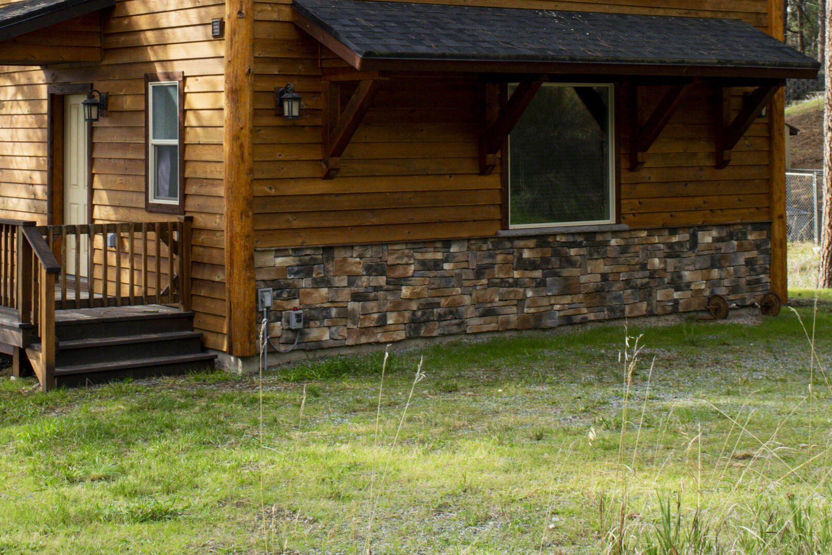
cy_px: 67
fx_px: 1616
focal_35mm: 70
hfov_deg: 28.7
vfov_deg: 19.2
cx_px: 275
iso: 200
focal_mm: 25
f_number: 10
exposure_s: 1/160
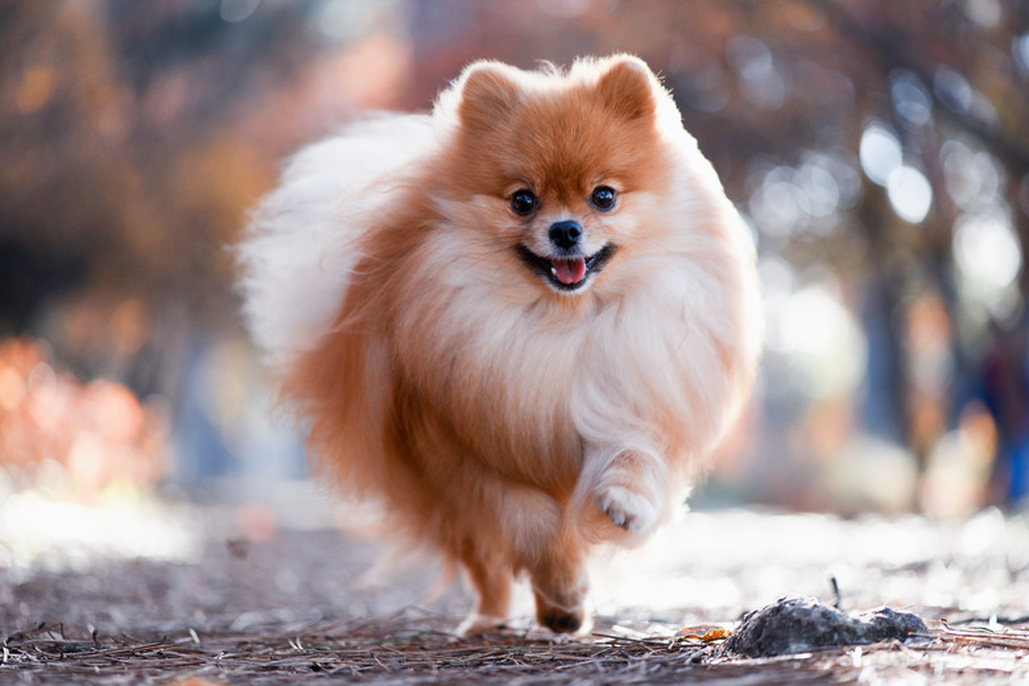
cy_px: 343
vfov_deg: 13.0
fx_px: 3001
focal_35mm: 105
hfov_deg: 19.5
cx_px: 514
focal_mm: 105
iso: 800
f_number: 3.5
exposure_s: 1/800
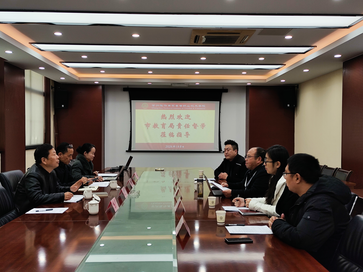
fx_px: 252
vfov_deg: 56.9
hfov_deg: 71.6
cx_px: 182
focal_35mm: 24
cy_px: 136
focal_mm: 4.68
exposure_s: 1/100
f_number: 1.8
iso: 73
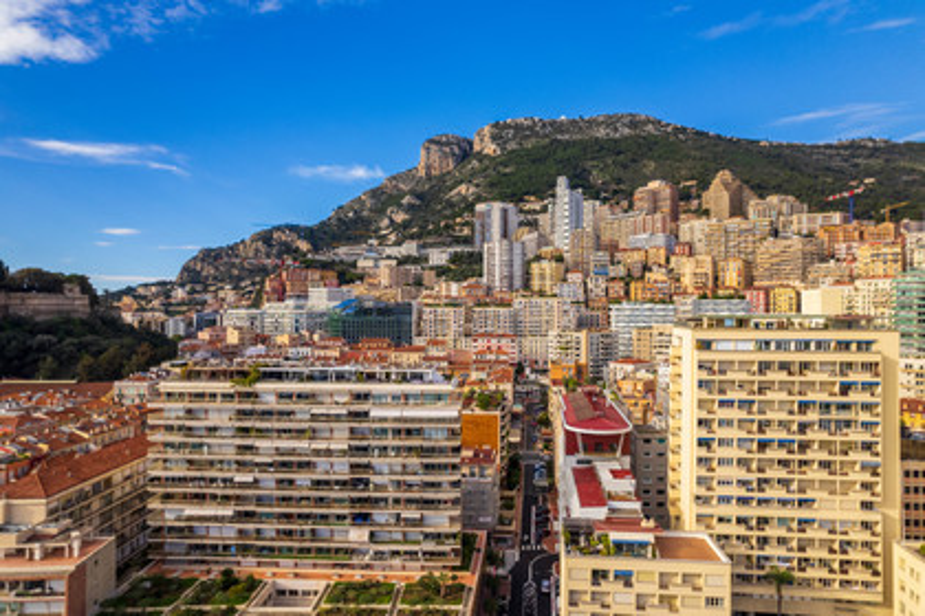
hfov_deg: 78.6
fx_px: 565
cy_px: 308
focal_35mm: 22
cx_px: 462
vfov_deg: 57.2
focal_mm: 8.4
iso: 200
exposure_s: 1/60
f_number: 2.8
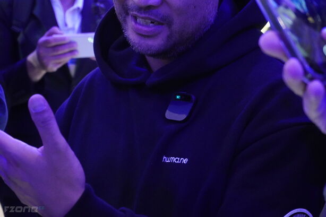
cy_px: 108
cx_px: 163
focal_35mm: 75
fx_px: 679
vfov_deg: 18.2
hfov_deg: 27.0
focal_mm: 50
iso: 6400
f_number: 5.6
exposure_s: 1/160
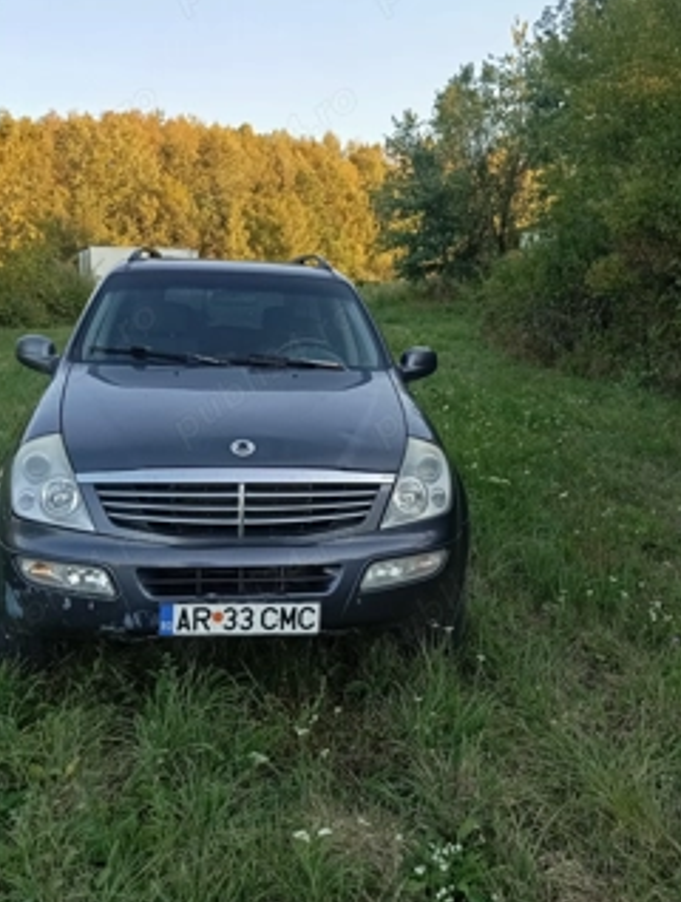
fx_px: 914
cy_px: 417
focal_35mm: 35
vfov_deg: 52.5
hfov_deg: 40.8
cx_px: 363
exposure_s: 1/100
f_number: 1.8
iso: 127
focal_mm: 4.22
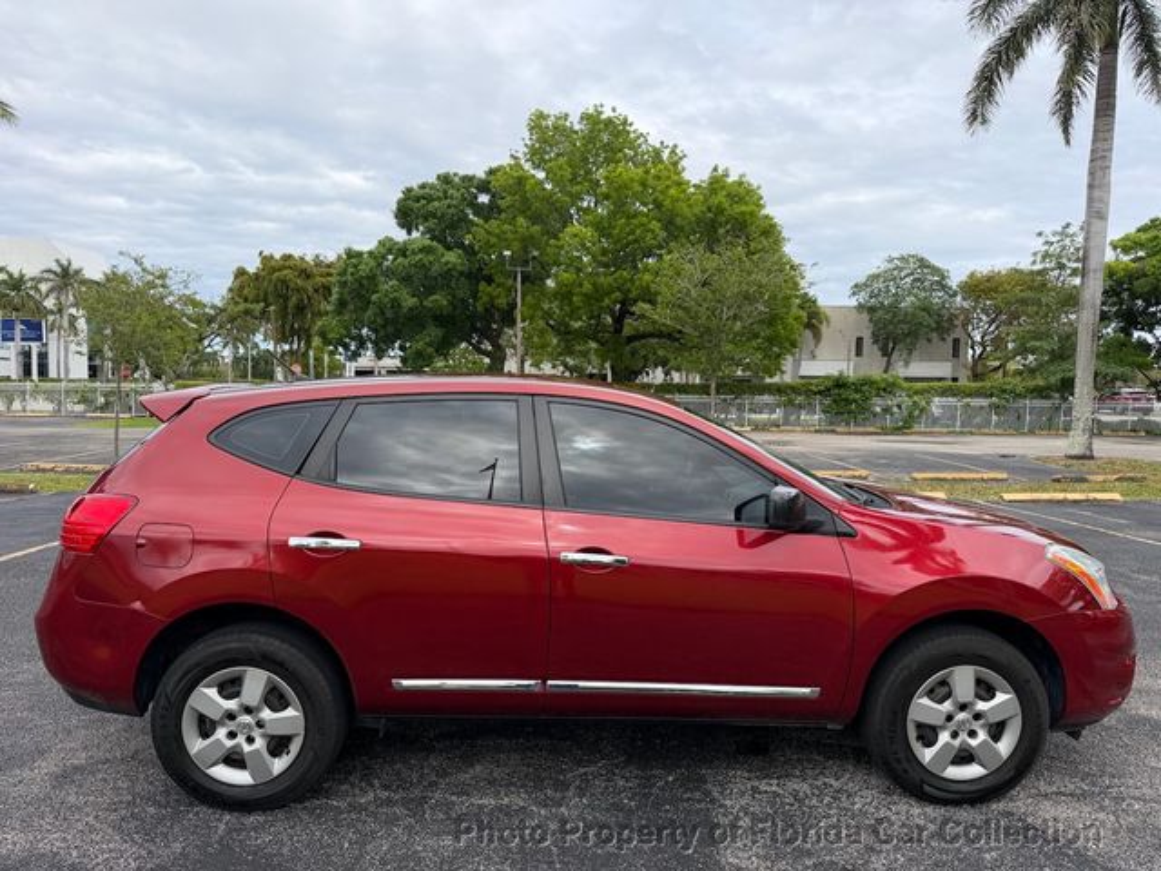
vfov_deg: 56.8
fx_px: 805
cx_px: 580
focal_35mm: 24
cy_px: 436
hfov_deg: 71.6
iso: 80
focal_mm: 6.76
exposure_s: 1/2110
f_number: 1.78
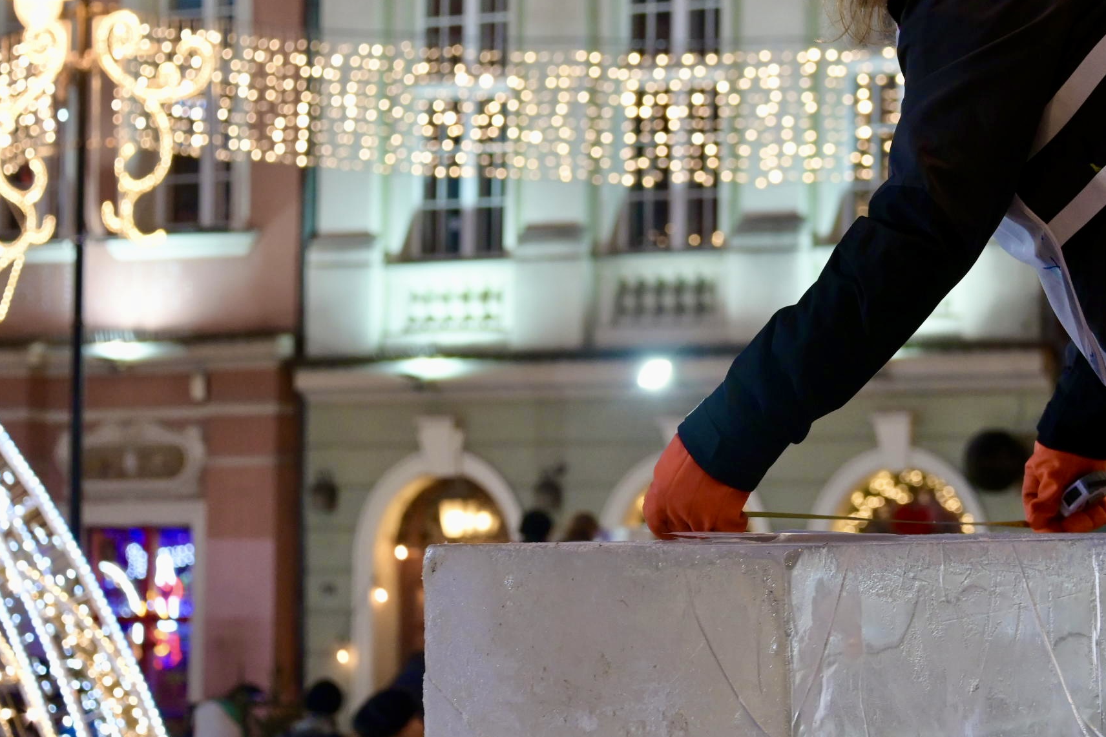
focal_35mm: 161
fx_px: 4945
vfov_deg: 8.5
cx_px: 896
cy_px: 224
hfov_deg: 12.7
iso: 1400
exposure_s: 1/60
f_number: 4.8
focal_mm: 66
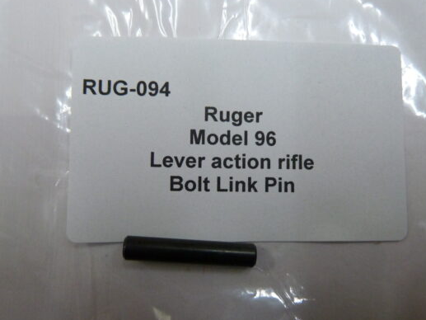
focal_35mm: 29
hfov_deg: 61.6
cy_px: 167
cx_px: 208
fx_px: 357
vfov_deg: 48.2
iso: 320
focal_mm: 4.1
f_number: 3.3
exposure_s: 1/30
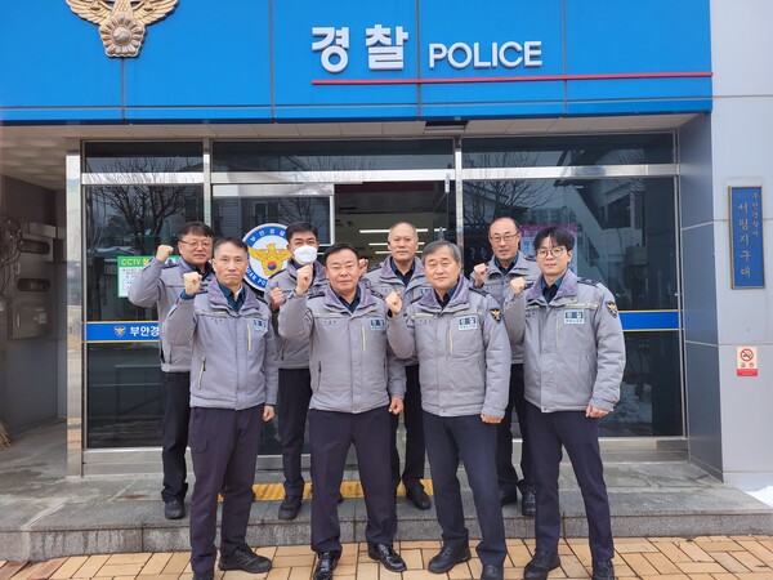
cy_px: 290
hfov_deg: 67.3
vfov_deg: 53.1
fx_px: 581
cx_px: 386
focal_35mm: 26
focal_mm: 5.4
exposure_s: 1/149
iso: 40
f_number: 1.8
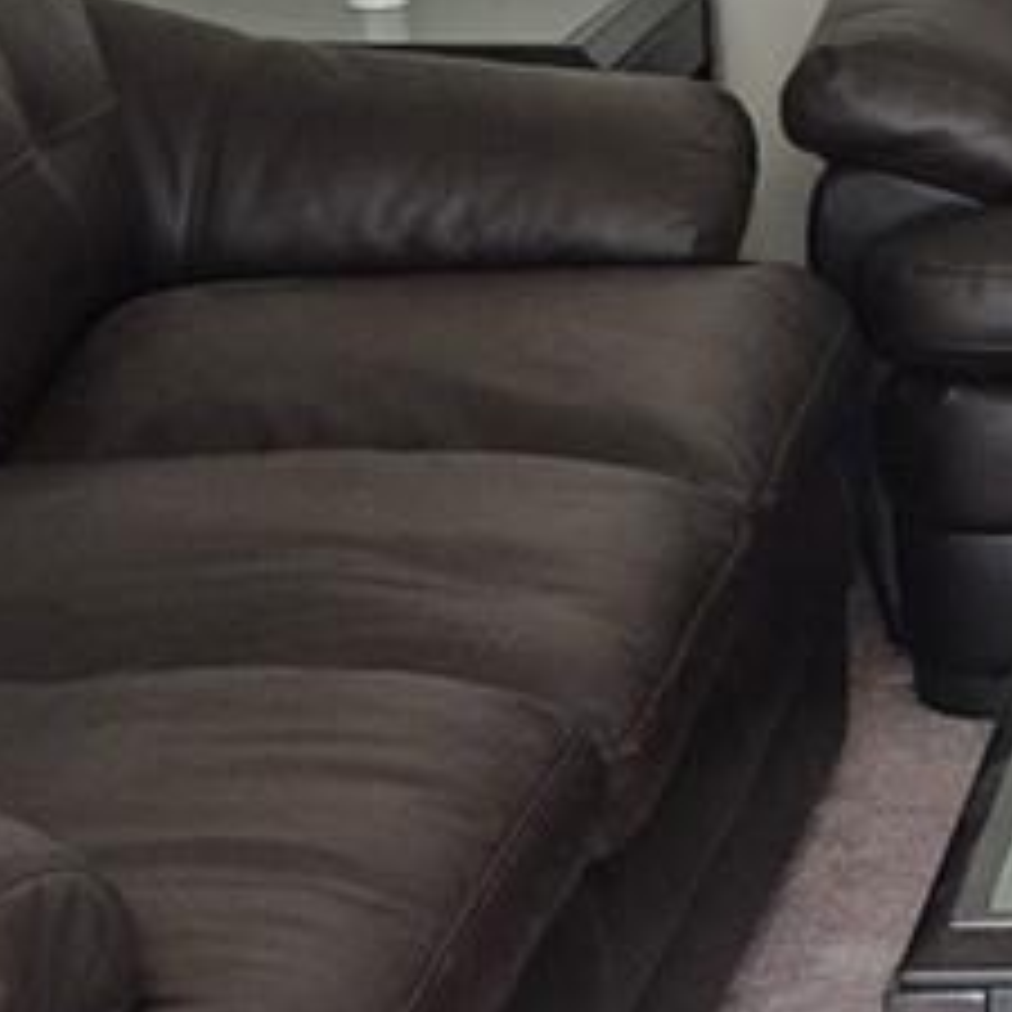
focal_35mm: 139
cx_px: 1849
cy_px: 405
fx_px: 4598
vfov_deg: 12.6
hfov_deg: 11.6
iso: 320
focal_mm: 5.4
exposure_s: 1/120
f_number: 1.8
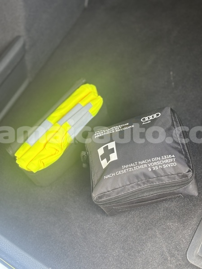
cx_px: 101
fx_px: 405
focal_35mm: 52
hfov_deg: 28.0
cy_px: 134
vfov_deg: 36.8
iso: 50
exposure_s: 1/73
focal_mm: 5.96
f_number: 1.6
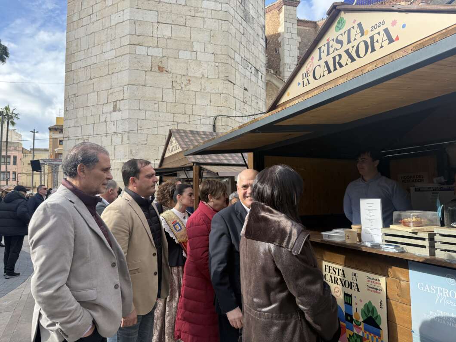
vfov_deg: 56.8
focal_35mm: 24
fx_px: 316
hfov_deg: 71.6
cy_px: 171
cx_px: 228
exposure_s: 1/1437
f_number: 1.78
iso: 100
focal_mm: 6.76
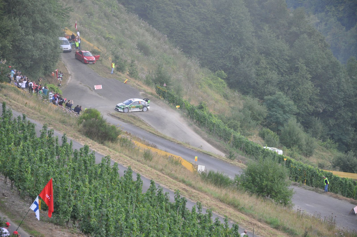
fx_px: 1560
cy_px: 118
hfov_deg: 13.1
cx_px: 178
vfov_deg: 8.7
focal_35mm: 158
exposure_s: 1/250
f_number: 5.6
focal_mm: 105
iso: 800
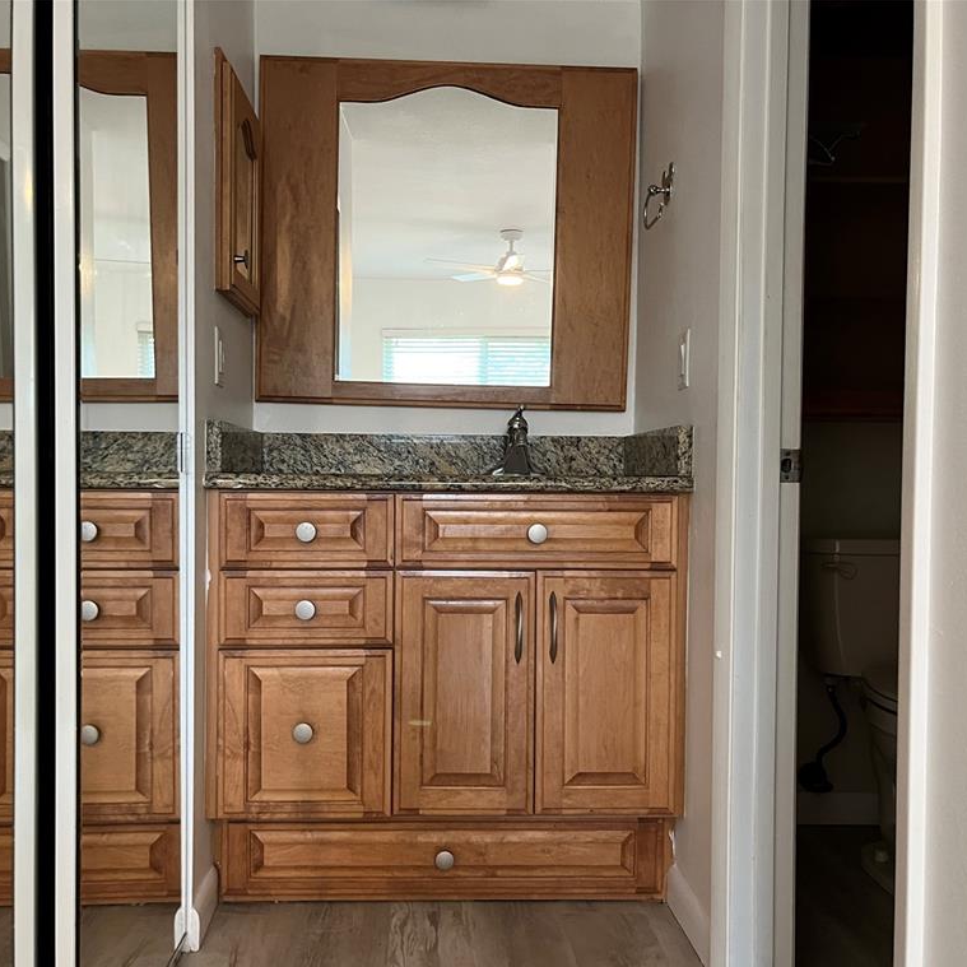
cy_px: 488
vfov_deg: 52.5
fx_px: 980
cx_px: 454
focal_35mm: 31
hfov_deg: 52.5
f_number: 1.6
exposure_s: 1/60
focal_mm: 5.1
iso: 250
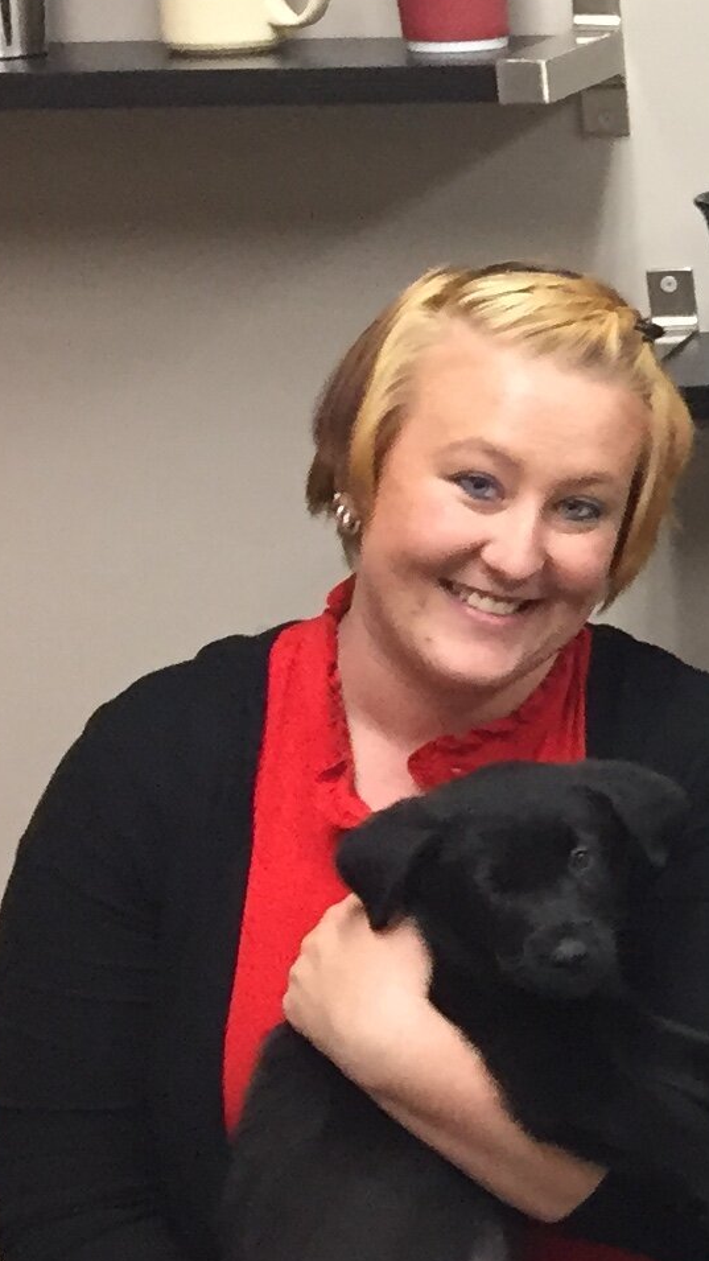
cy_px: 582
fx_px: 3611
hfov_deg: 9.8
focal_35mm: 108
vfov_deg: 19.8
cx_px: 1760
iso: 125
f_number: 2.2
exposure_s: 1/30
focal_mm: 4.15
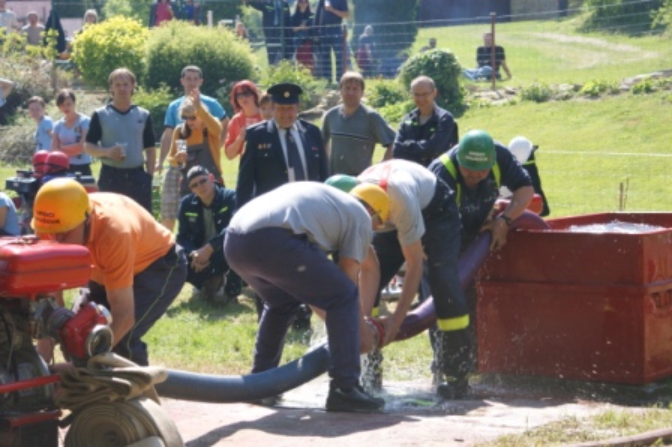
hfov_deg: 19.5
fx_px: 1959
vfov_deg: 13.0
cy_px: 224
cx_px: 336
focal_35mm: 105
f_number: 5.6
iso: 100
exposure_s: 1/160
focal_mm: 70
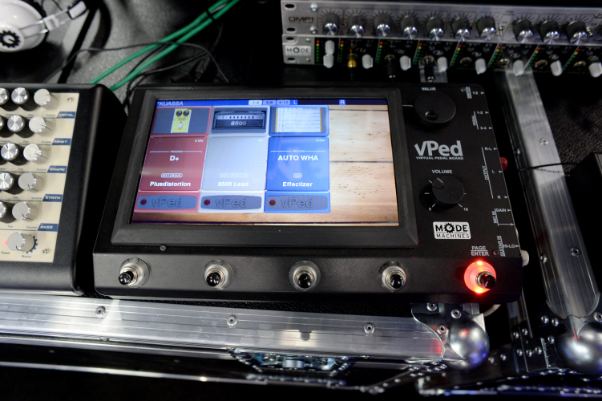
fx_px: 401
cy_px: 200
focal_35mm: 24
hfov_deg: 73.8
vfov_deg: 53.1
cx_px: 301
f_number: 5
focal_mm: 24
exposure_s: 1/40
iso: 1600
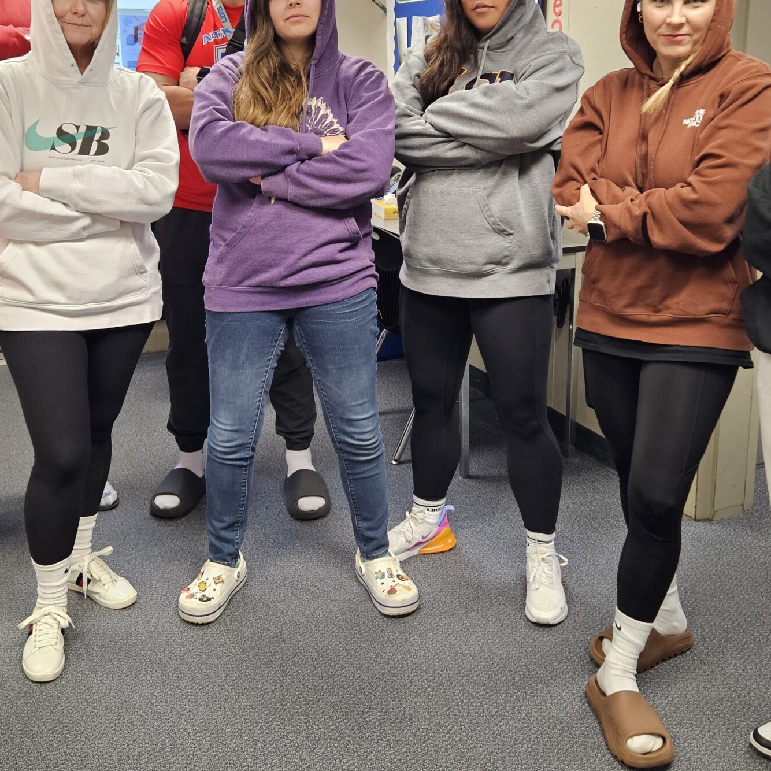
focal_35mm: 39
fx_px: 983
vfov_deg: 42.3
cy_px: 265
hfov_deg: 42.7
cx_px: 335
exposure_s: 1/120
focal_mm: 5.4
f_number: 1.8
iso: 400
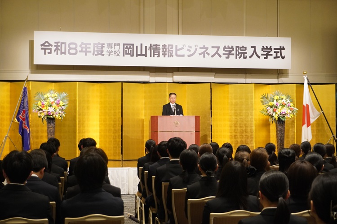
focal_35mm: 64
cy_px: 112
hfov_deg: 31.2
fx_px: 604
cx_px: 168
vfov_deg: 21.1
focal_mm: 43
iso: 1600
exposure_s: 1/60
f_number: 5.6
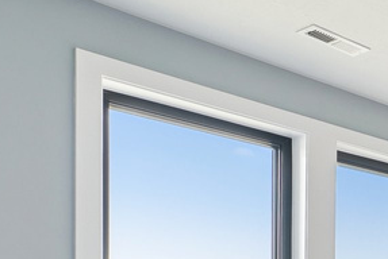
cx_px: 629
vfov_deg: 21.7
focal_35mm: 57
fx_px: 615
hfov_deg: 24.3
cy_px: 328
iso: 400
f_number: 8
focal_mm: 16
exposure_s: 1/25
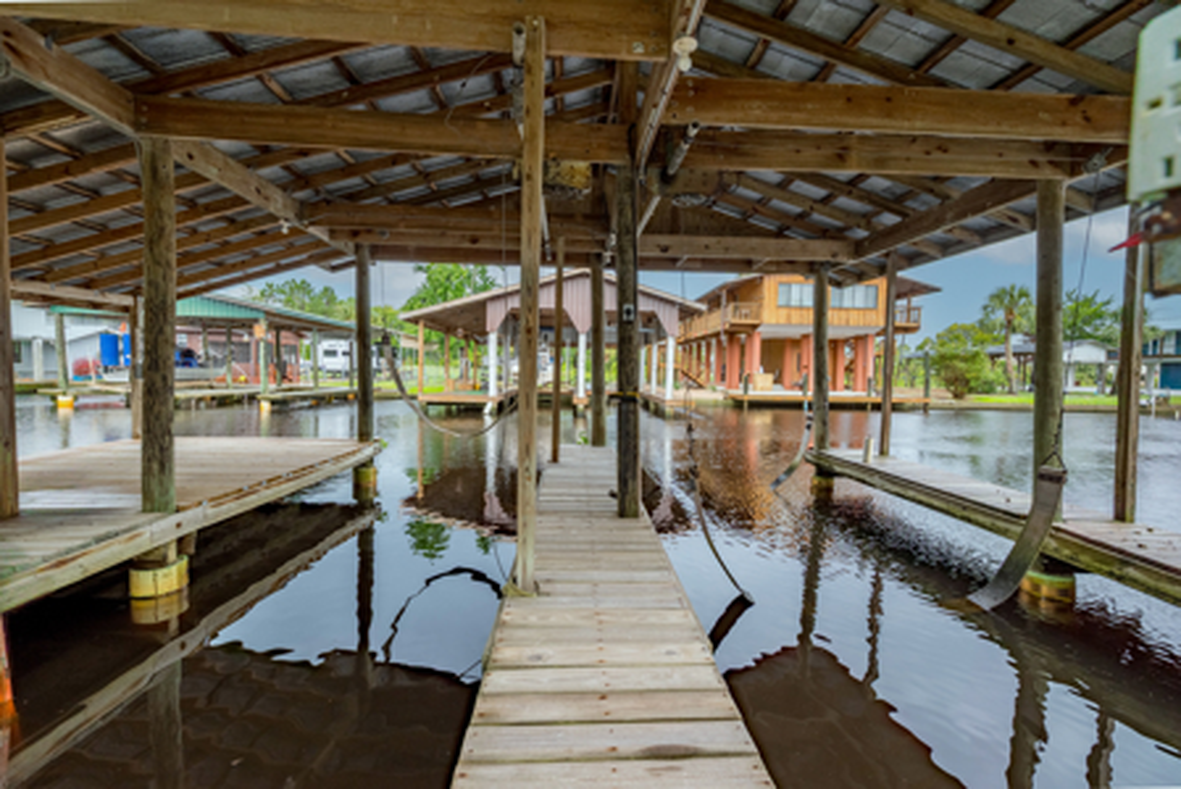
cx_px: 590
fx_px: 460
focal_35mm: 14
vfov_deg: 81.3
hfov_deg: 104.2
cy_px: 394
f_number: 8
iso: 400
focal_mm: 14
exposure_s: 1/640
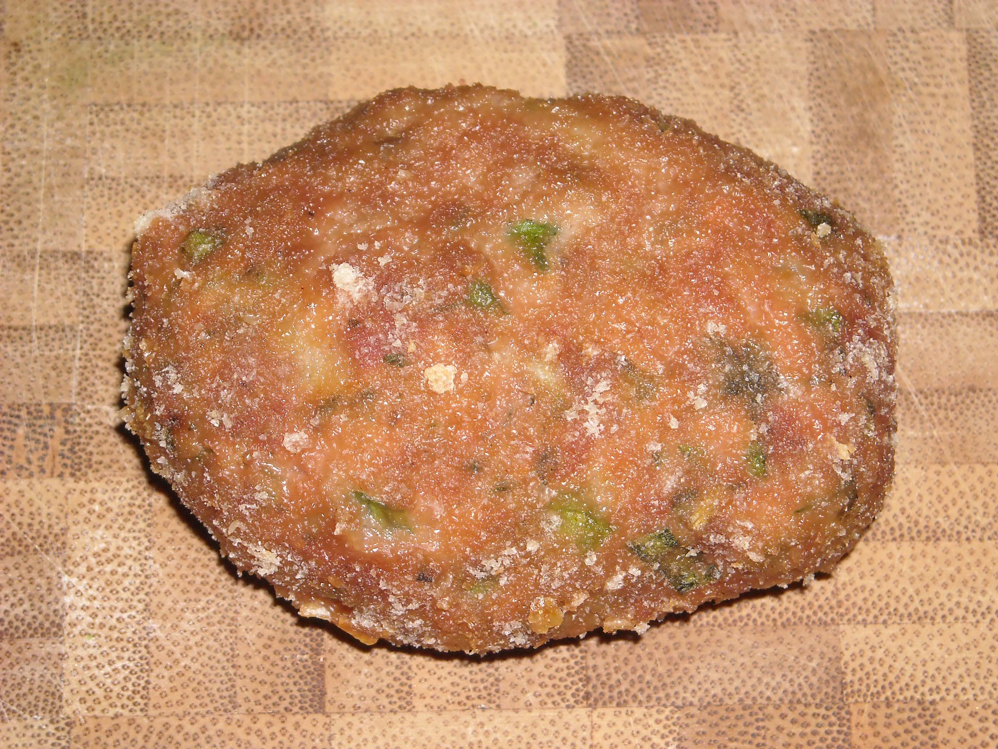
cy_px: 374
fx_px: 3027
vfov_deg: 14.1
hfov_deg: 18.7
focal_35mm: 105
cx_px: 499
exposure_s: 1/125
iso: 200
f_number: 9.3
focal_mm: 17.1
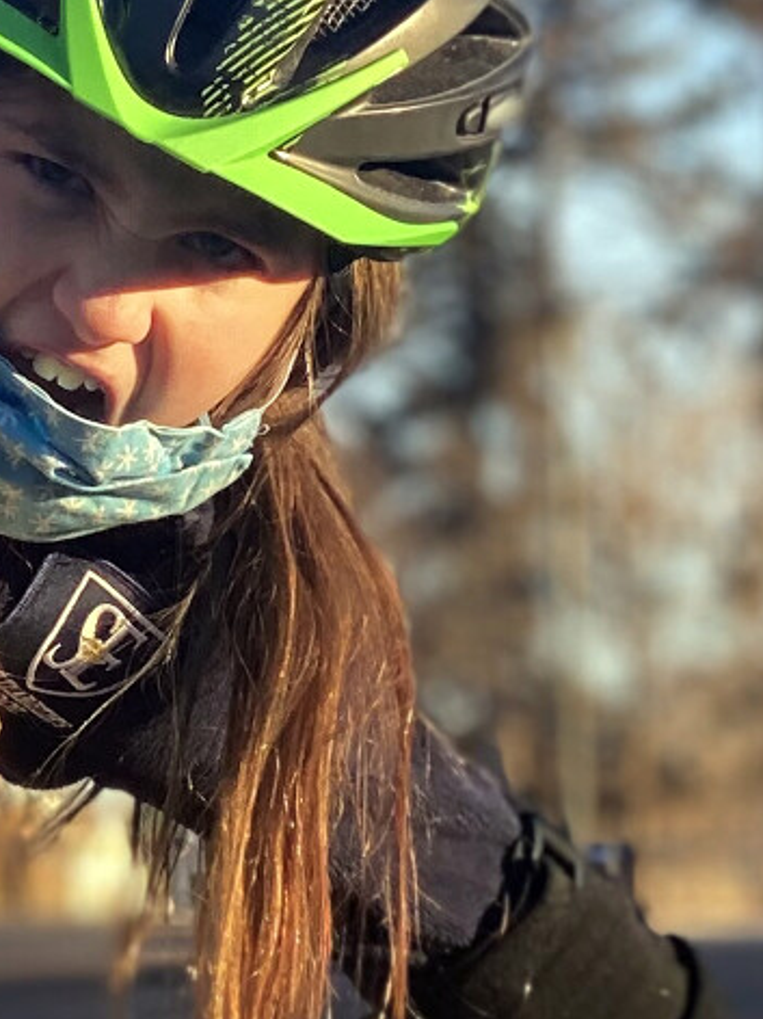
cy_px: 917
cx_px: -326
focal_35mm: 226
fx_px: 6645
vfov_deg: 8.7
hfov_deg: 6.5
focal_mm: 6
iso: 20
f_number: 2
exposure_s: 1/178
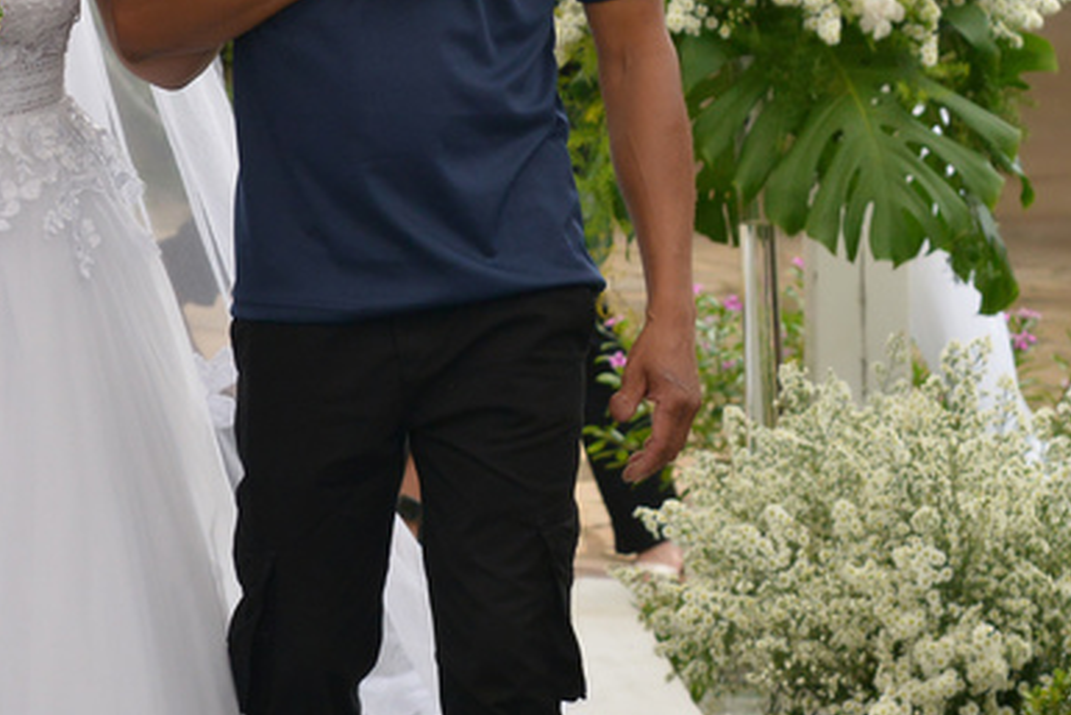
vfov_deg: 6.3
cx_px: -81
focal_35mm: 218
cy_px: 159
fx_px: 6488
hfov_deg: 9.4
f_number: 5
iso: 1100
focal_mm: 70
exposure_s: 1/200
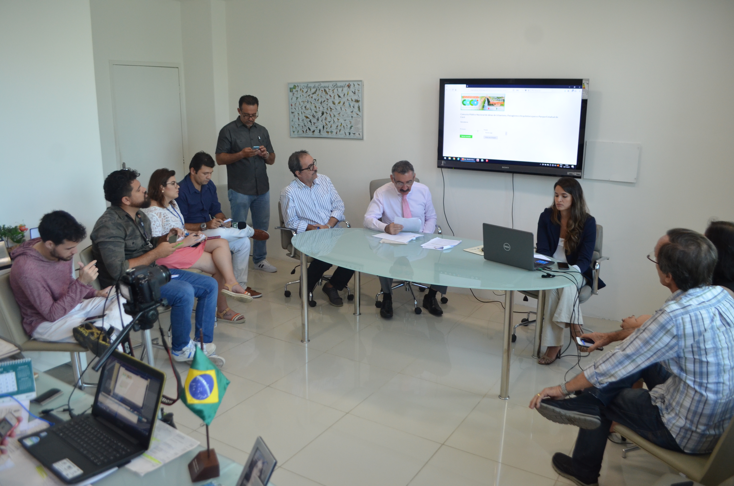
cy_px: 243
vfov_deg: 47.7
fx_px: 549
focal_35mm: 27
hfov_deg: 67.5
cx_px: 367
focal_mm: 18
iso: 720
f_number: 4
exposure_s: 1/60
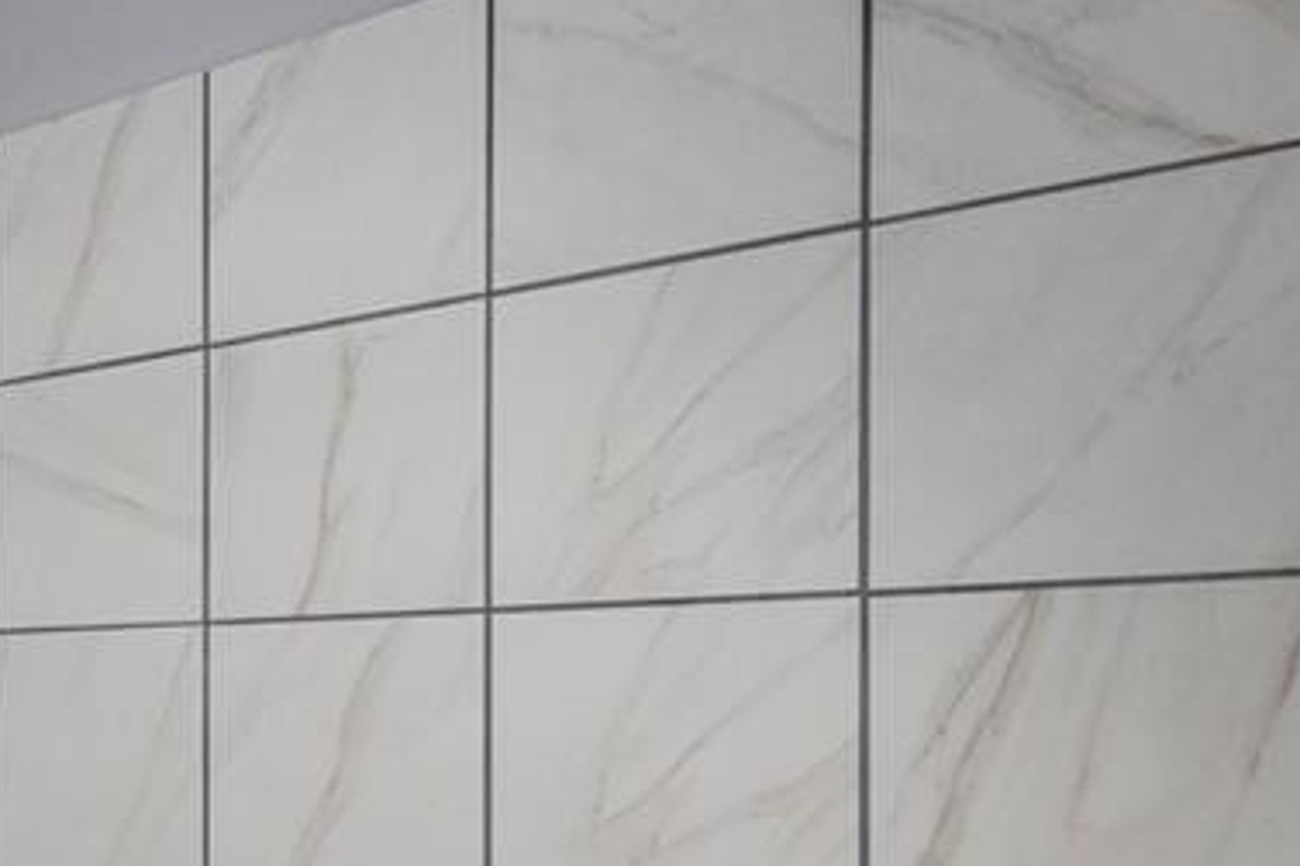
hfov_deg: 42.1
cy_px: 723
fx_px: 1372
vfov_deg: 33.7
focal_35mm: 38
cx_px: -69
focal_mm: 14
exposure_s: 1/60
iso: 320
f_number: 7.1
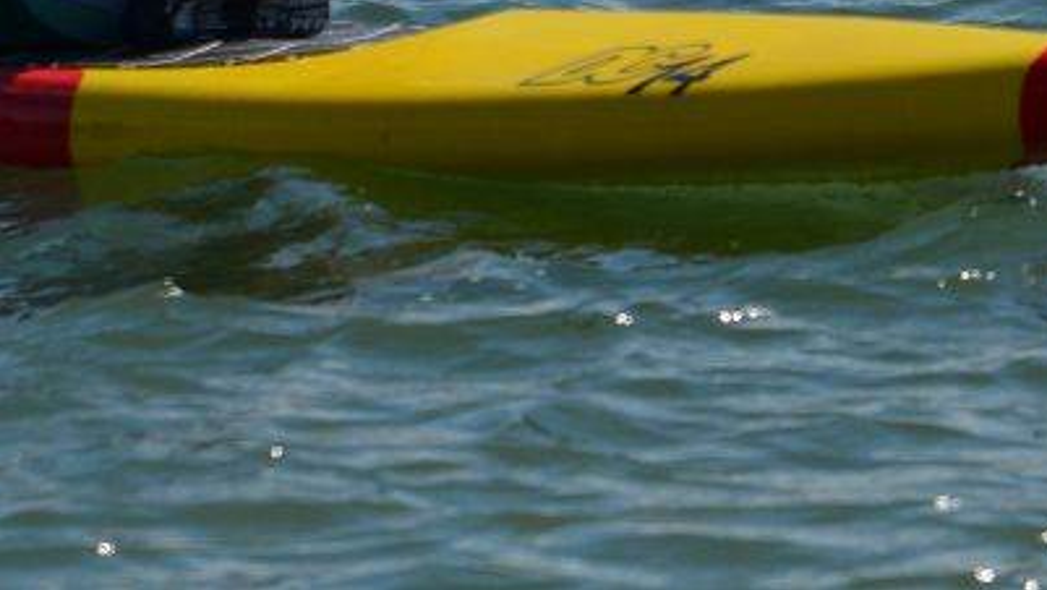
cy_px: -292
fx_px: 33358
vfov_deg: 1.0
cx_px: 624
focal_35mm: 1201
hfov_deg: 1.8
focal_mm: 300
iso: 280
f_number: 8
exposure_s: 1/2000
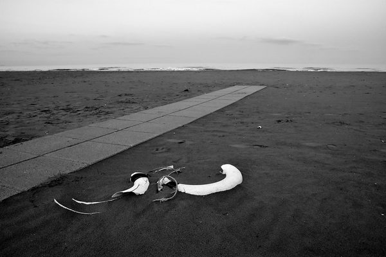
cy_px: 128
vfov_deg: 50.4
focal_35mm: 26
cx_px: 193
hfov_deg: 70.4
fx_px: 273
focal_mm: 17
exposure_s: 1/40
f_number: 10
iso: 1250
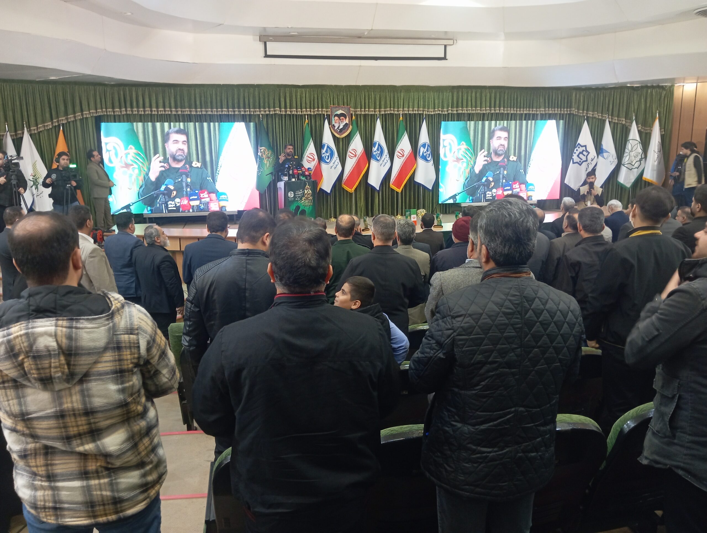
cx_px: 354
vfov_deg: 49.9
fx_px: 573
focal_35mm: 28
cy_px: 266
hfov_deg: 63.4
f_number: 1.8
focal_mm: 4.22
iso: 763
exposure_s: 1/25
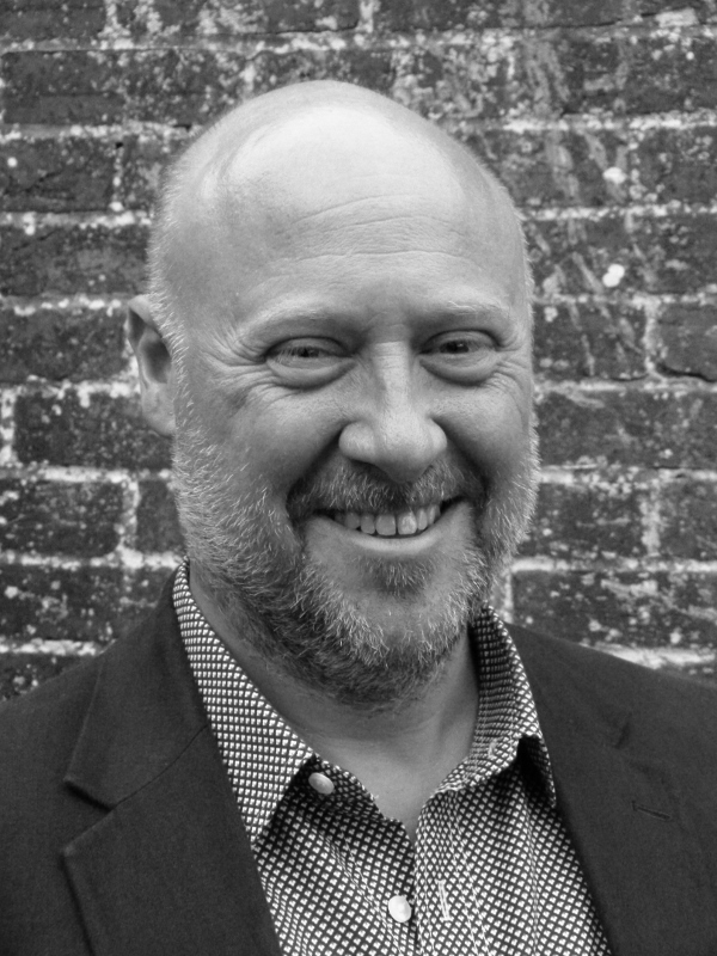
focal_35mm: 51
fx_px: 1408
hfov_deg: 28.6
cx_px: 358
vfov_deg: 37.5
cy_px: 478
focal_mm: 9.2
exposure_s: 1/50
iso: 800
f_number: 3.2
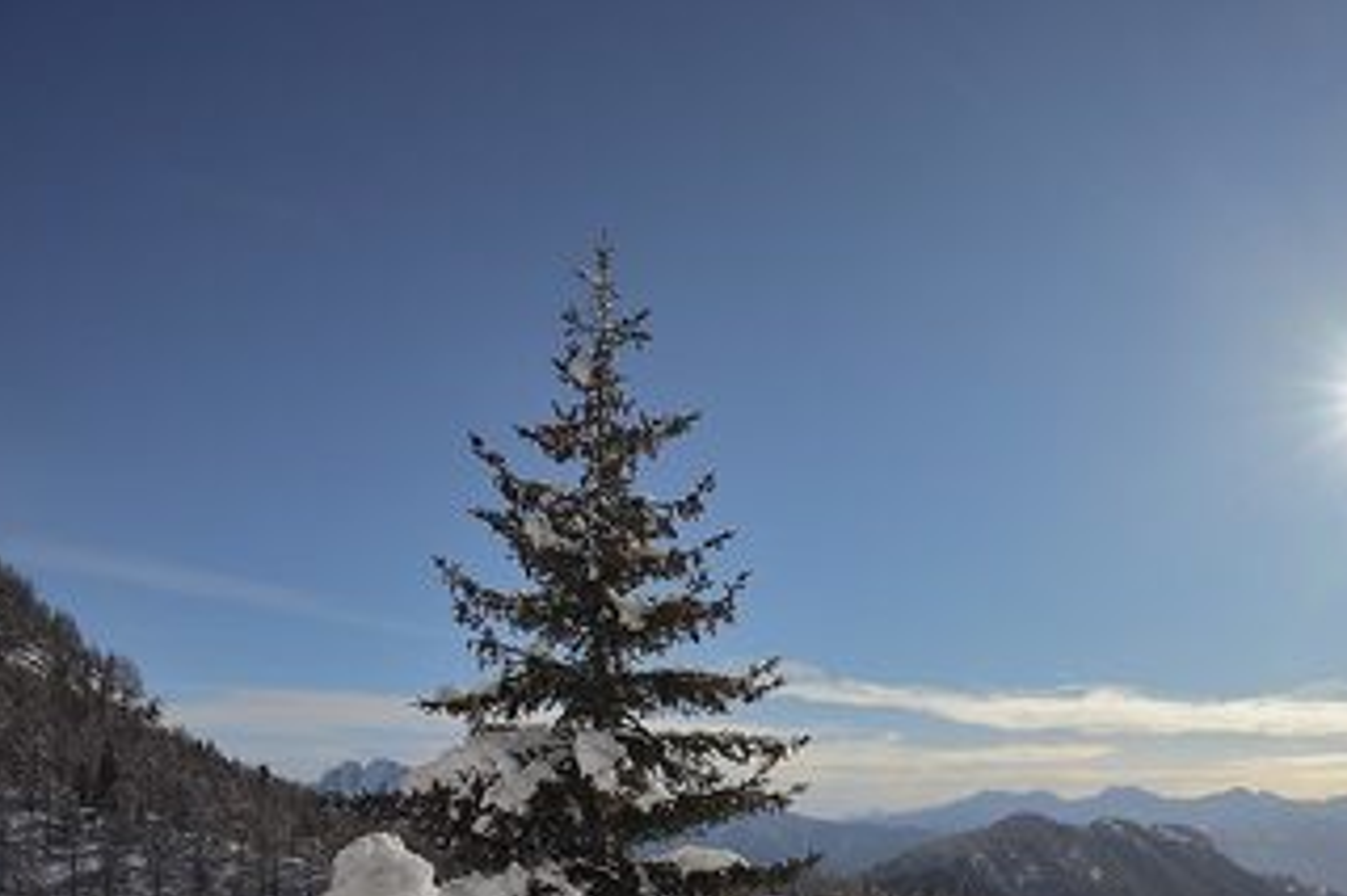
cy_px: 757
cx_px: 1242
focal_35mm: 30
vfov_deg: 41.1
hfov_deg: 53.3
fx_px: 1122
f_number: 8
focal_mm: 16
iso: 100
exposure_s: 1/800
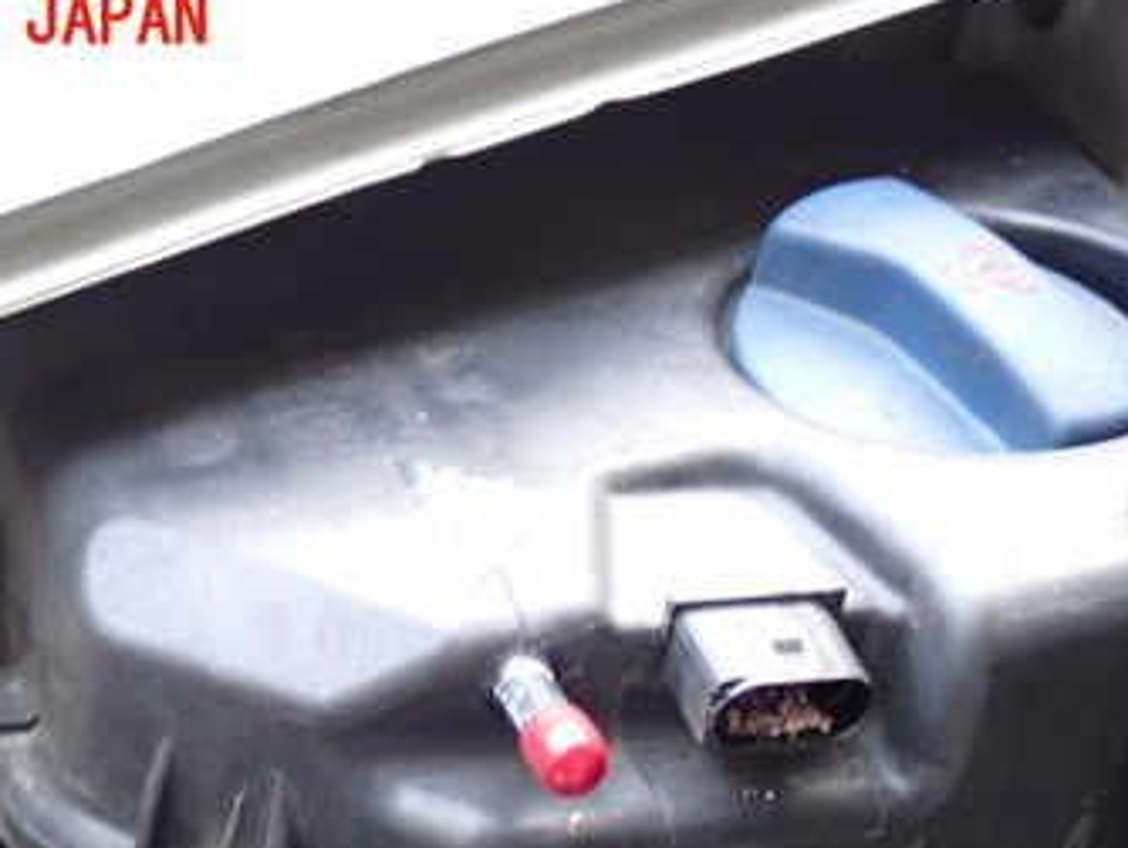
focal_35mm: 97
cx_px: 608
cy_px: 740
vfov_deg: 15.1
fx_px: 3163
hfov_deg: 20.2
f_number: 3.3
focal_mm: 9.65
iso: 320
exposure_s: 1/50
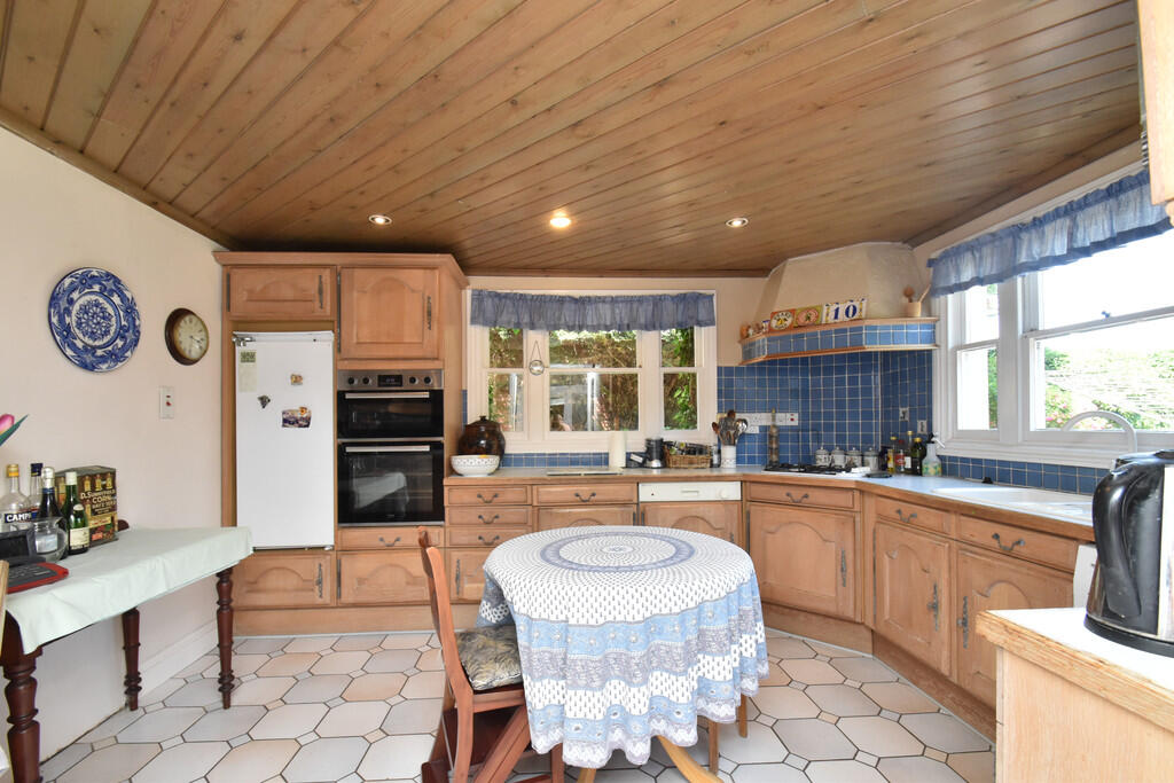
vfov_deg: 77.3
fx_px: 489
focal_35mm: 15
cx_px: 587
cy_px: 392
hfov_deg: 100.4
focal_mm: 10
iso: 1100
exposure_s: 1/60
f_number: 9
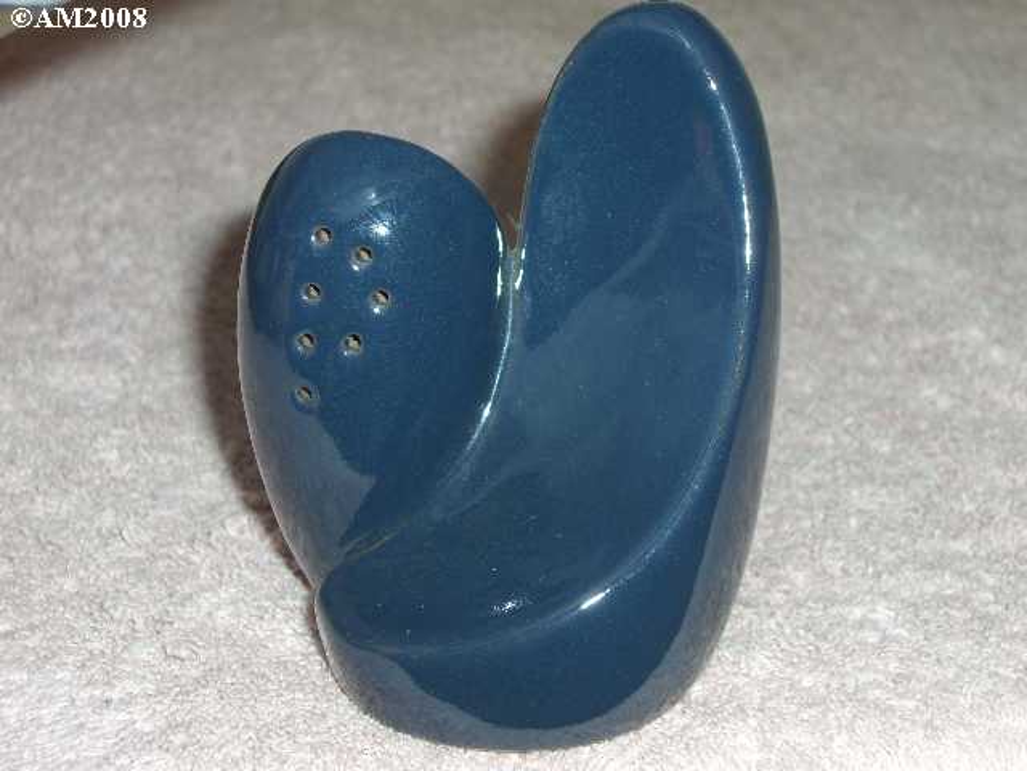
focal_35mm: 78
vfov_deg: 18.9
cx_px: 514
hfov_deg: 25.0
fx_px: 2314
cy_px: 386
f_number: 8.6
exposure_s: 1/30
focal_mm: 16.3
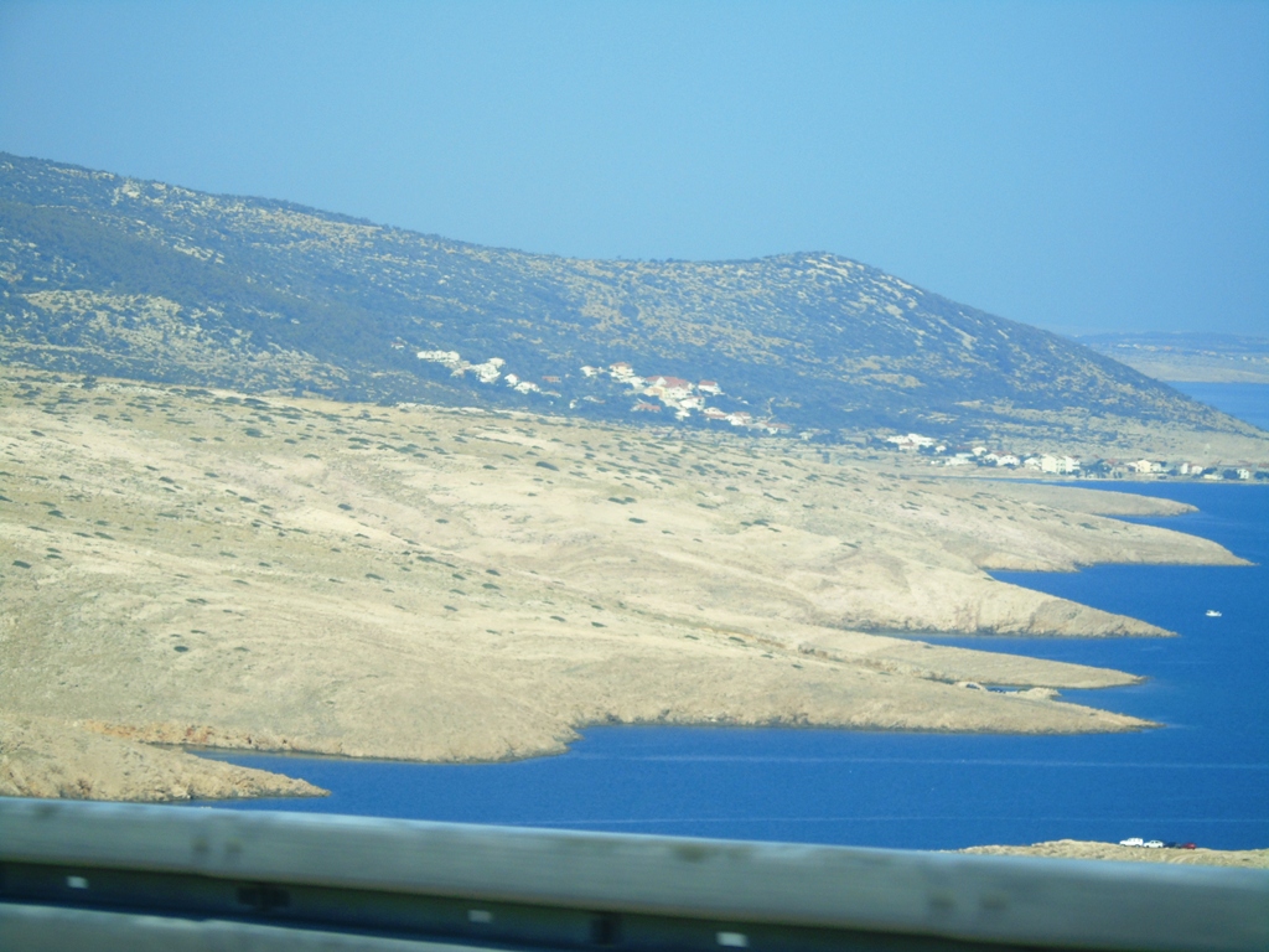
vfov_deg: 5.3
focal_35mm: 278
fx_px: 10191
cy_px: 476
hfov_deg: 7.1
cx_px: 634
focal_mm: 50
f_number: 4.9
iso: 80
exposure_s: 1/250
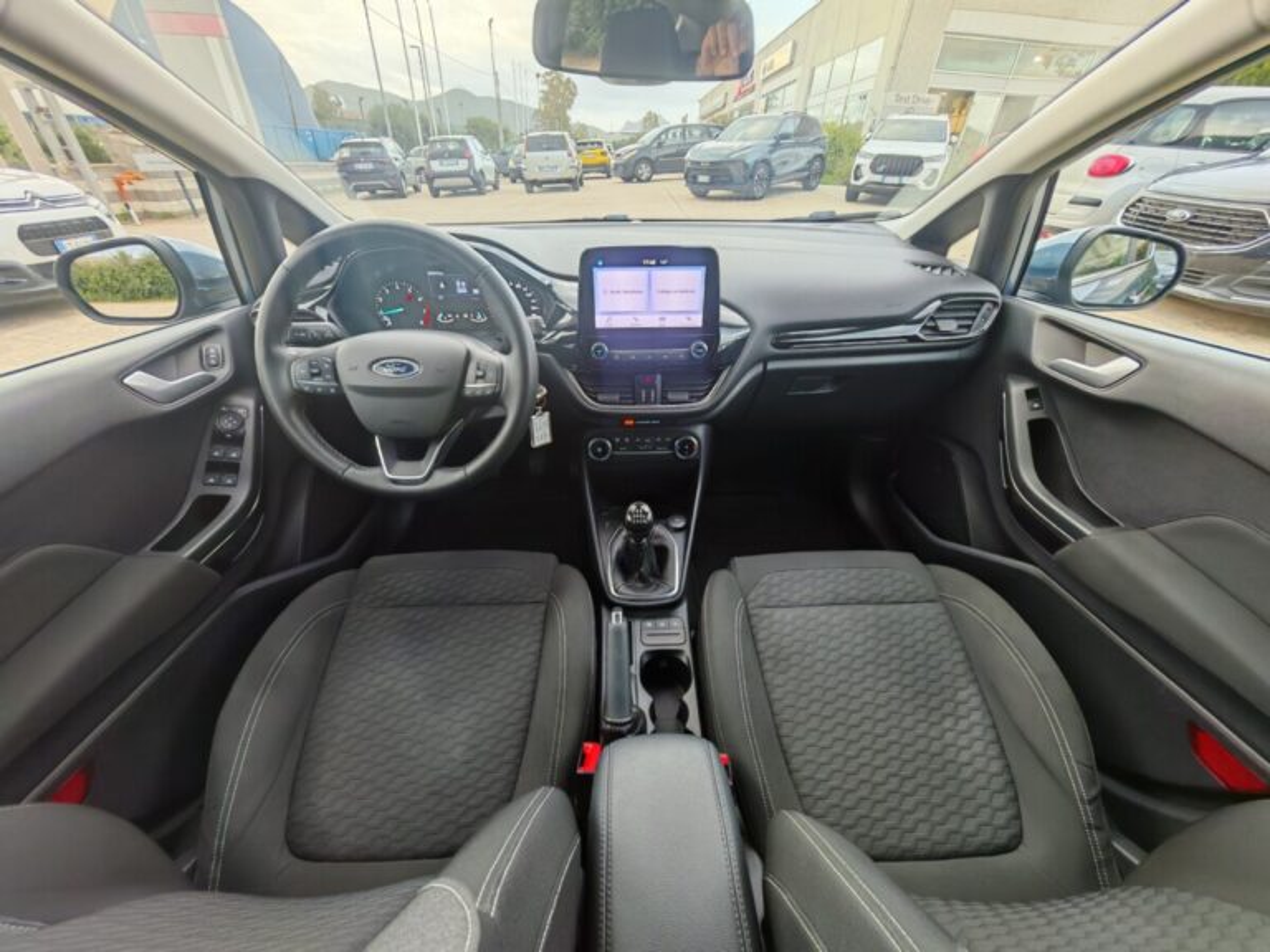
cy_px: 476
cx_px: 635
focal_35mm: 13
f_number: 2
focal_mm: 1.82
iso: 200
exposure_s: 1/33
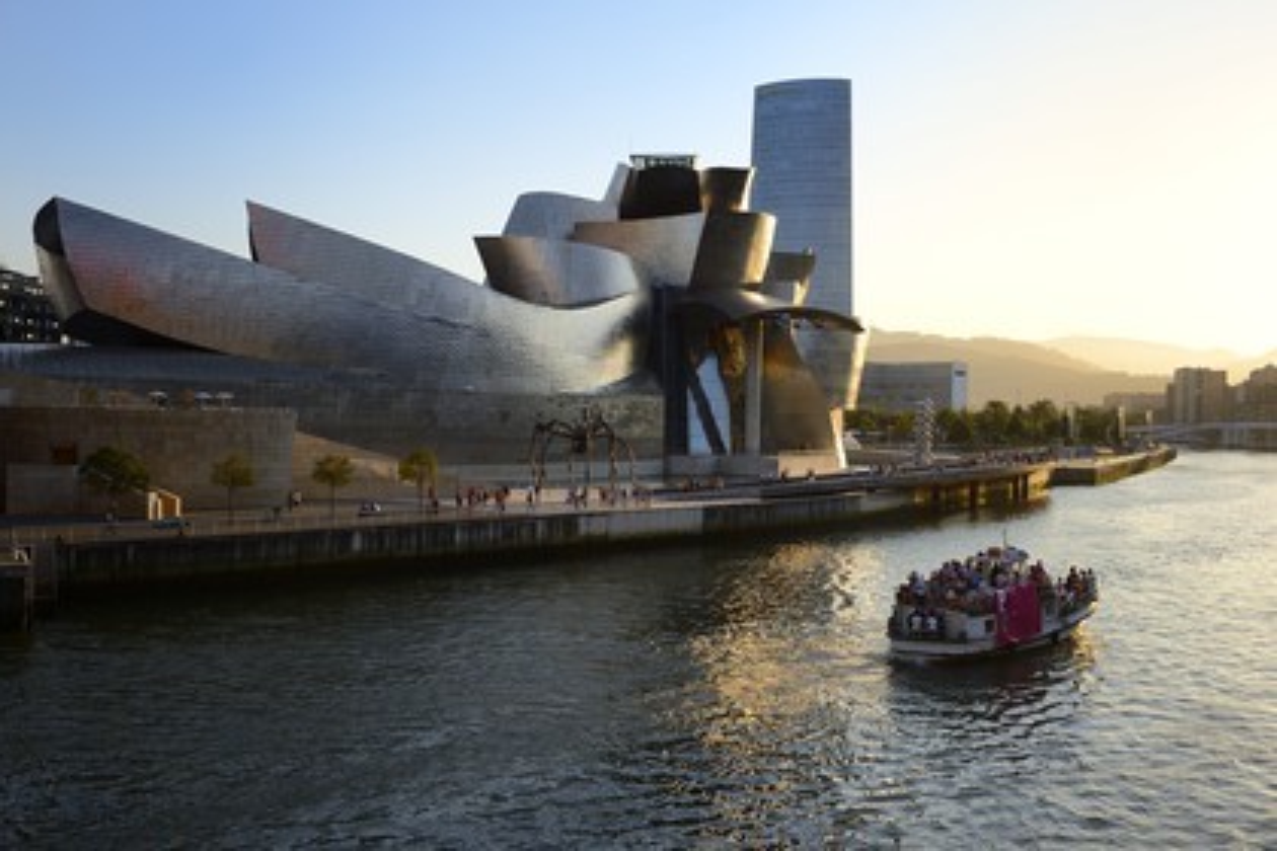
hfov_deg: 58.7
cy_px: 426
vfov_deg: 41.1
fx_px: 1135
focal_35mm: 32
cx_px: 638
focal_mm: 32
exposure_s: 1/200
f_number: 9
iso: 200
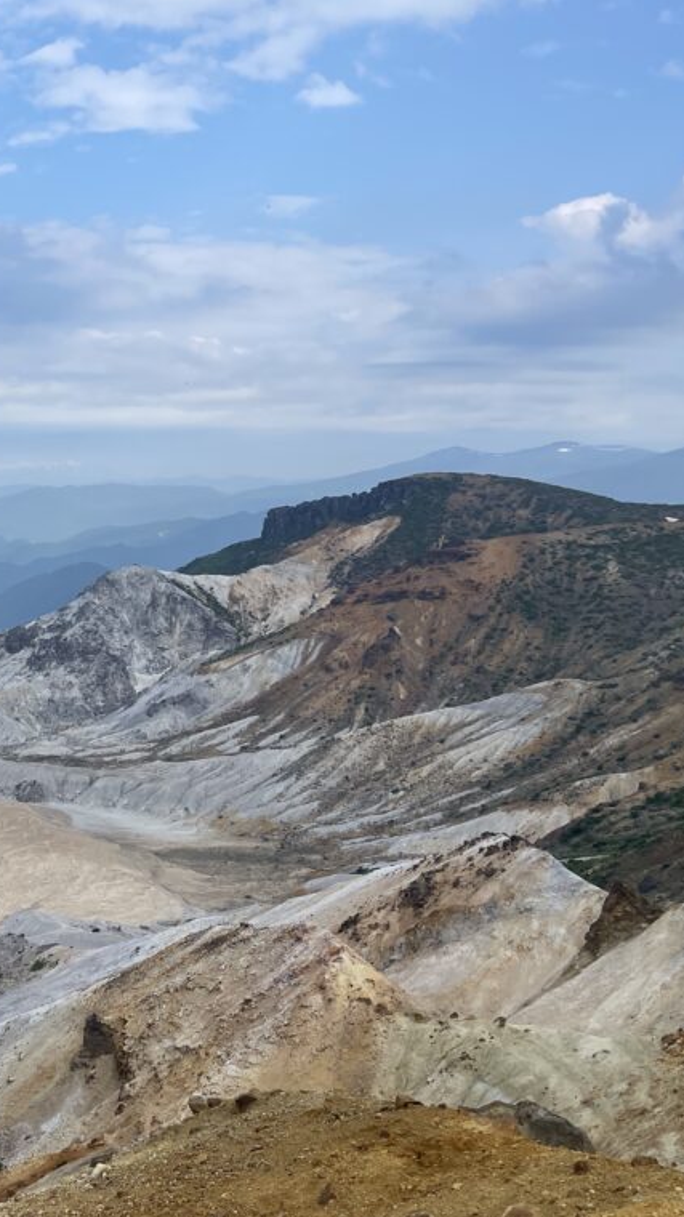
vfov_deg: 46.4
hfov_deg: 24.6
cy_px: 604
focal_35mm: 44
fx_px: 1420
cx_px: -128
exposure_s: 1/2681
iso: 32
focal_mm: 4.2
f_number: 1.6
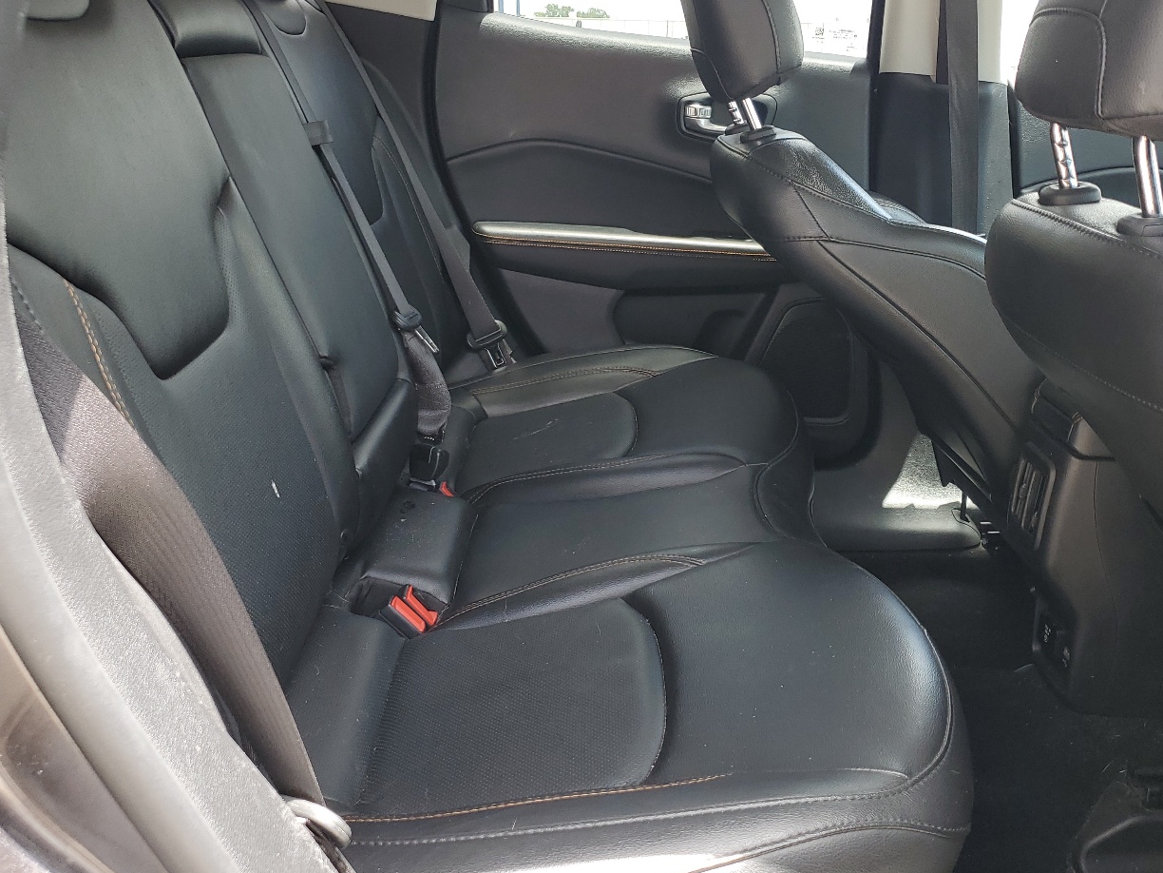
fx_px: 1142
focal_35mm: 34
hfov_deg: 53.9
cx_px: 639
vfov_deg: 41.7
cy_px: 384
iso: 50
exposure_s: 1/159
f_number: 1.5
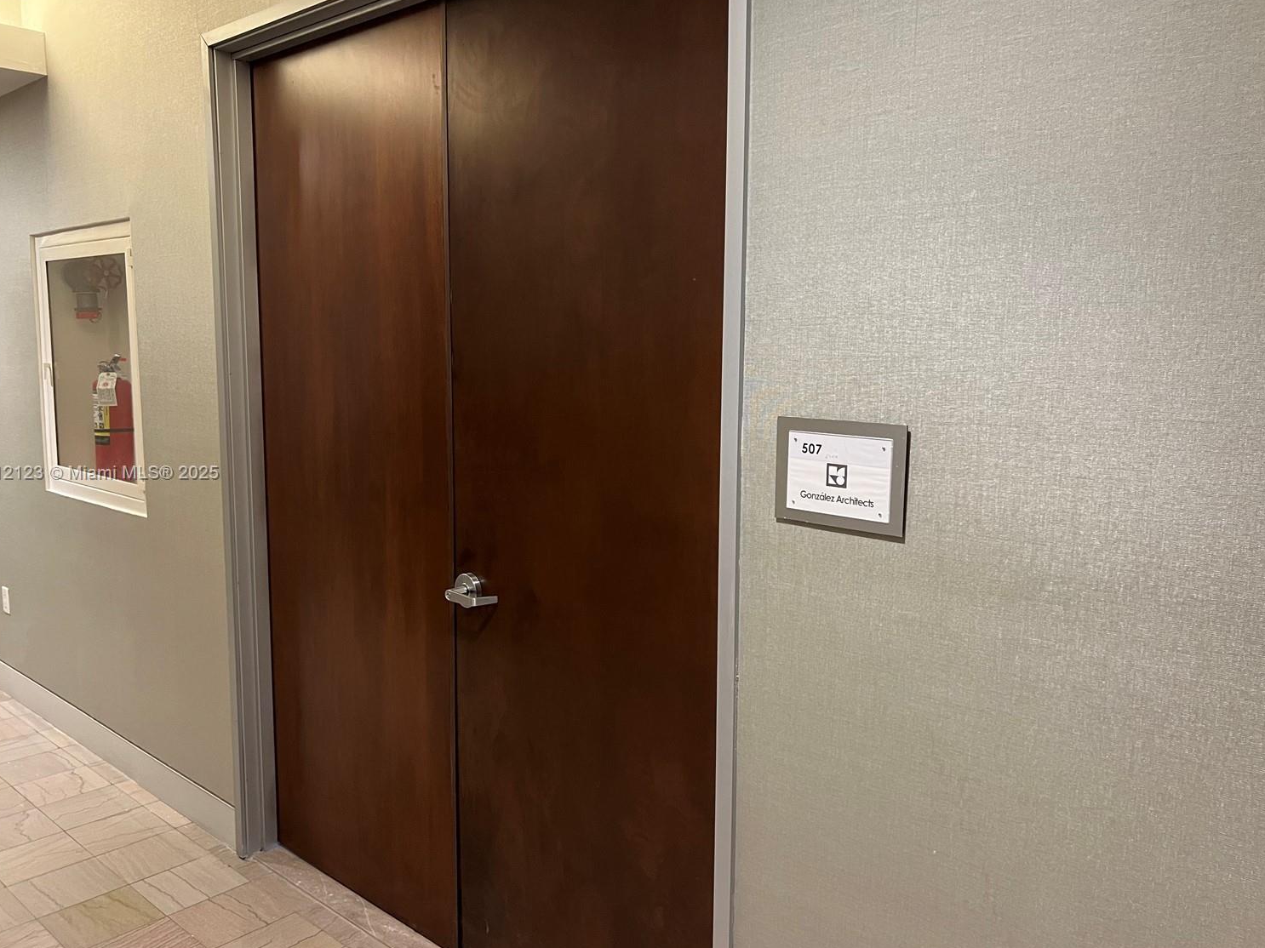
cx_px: 627
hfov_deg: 63.5
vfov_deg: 49.7
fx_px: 1023
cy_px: 474
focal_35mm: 28
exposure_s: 1/60
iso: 320
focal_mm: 5.7
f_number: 1.5
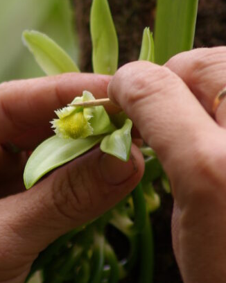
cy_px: 126
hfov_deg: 2.6
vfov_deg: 3.2
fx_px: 5037
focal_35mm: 602
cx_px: 53
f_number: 4.5
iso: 100
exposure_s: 1/180
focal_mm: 170
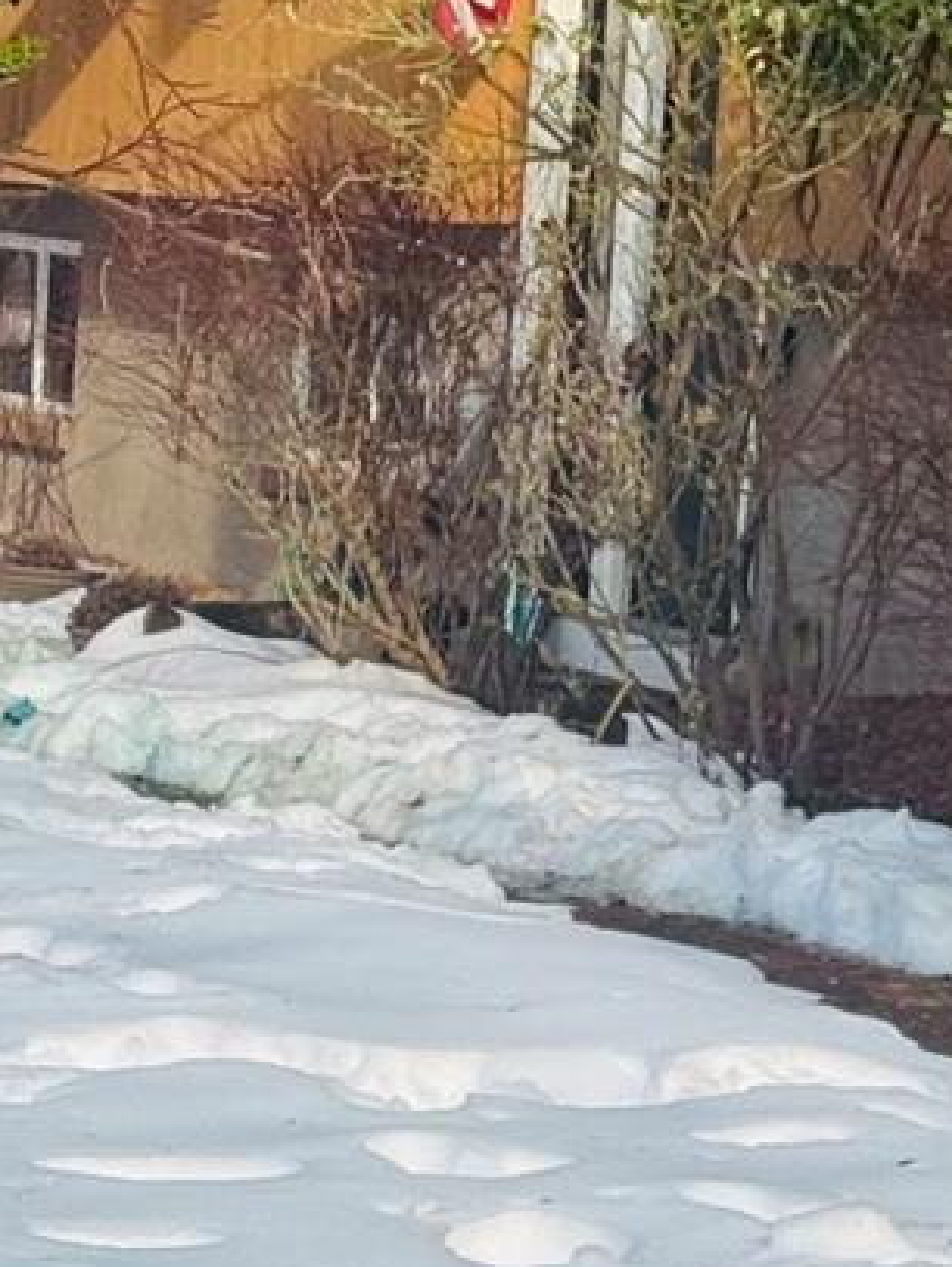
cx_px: 1142
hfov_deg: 8.1
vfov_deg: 10.6
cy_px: -433
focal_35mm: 181
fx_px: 6627
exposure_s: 1/1724
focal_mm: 6.76
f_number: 1.78
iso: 64
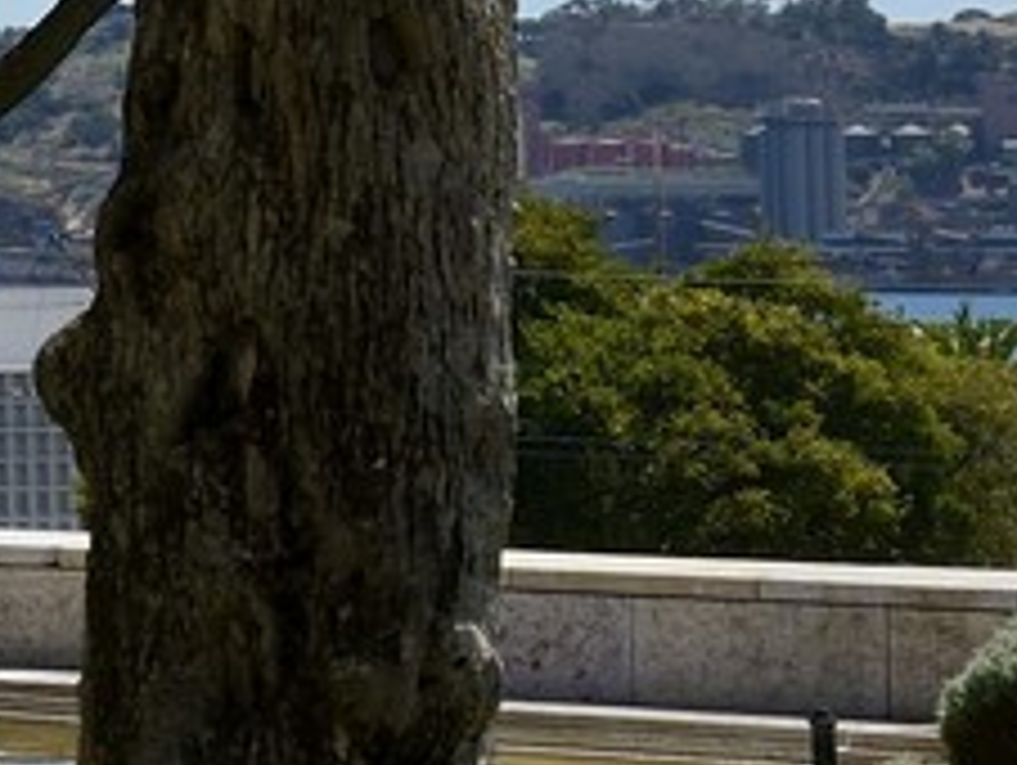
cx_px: -2336
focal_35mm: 258
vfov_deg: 5.7
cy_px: -252
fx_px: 7588
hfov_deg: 6.7
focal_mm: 38
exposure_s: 1/250
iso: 100
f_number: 10
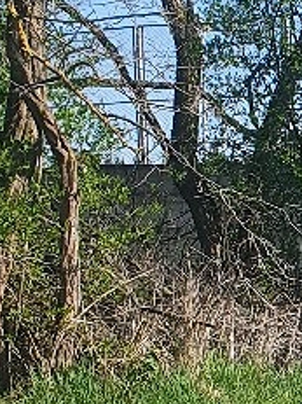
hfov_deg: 8.7
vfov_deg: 12.8
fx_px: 1746
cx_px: 791
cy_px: 482
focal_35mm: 150
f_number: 2.4
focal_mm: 4.32
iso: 50
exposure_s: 1/909
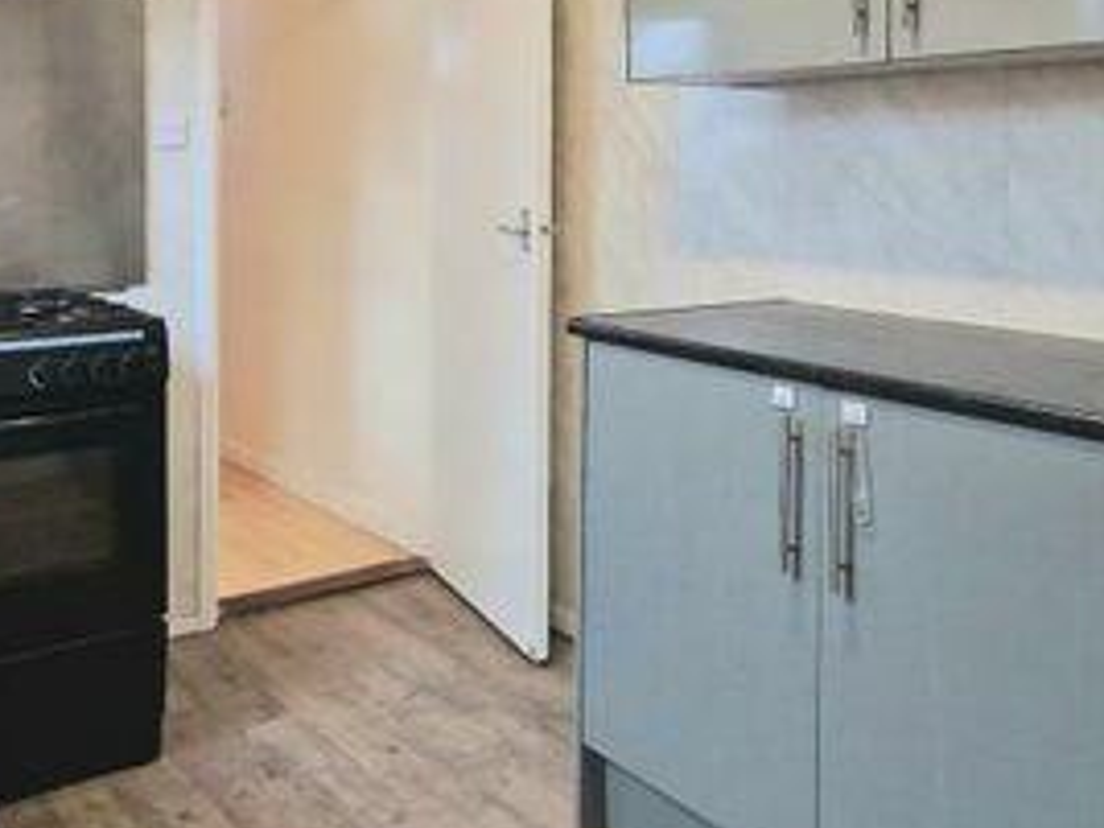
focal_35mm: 34
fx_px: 1084
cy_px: 196
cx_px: 408
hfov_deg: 53.3
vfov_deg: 40.5
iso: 250
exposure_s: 1/50
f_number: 2.2
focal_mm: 2.2
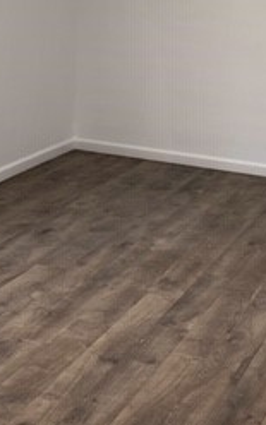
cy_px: 79
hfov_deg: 18.1
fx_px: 824
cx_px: 221
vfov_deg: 28.3
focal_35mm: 71
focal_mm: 4.25
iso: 50
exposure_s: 1/121
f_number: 1.8
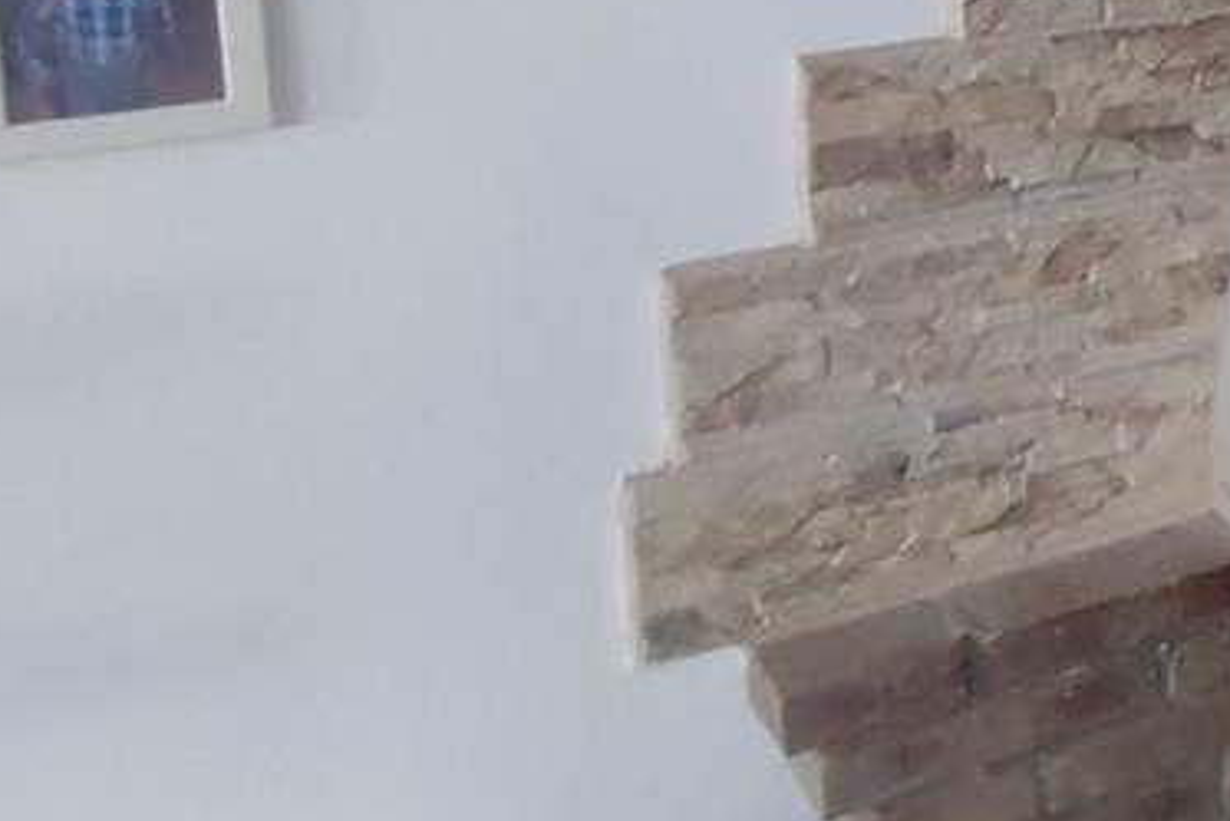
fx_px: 1948
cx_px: 2002
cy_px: -99
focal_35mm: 57
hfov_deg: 24.2
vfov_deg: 22.4
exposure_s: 1/33
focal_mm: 1.65
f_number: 2.2
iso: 636
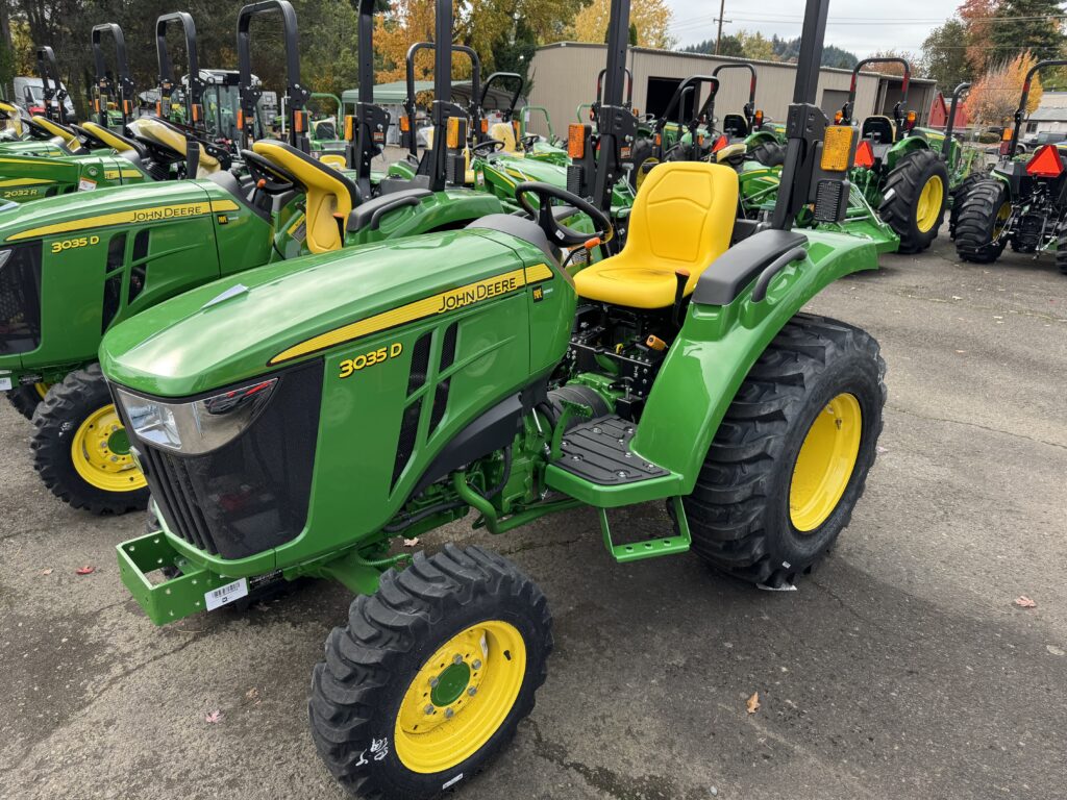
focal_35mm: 24
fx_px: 740
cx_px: 534
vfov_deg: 56.8
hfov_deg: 71.6
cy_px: 400
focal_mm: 6.76
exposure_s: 1/1010
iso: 80
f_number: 1.78
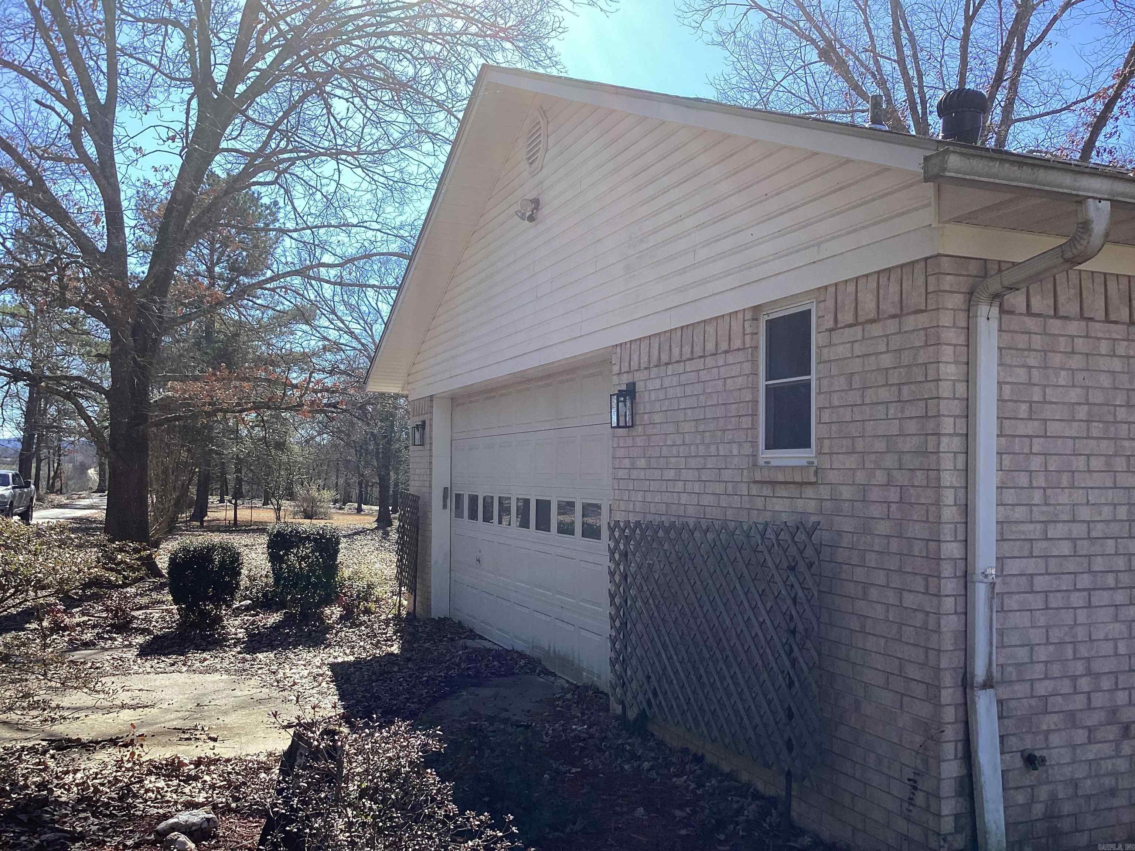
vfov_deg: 45.4
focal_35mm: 31
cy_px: 426
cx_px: 568
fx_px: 1016
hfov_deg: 58.4
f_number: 2.4
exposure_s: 1/599
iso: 25
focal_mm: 3.3
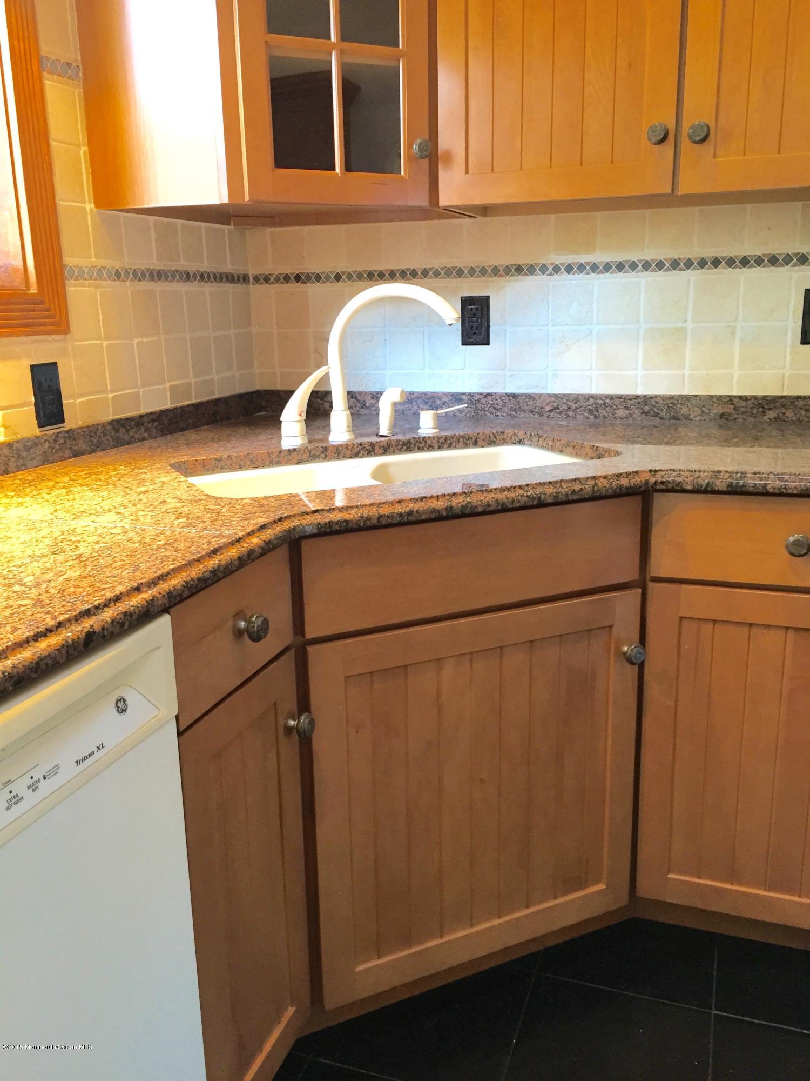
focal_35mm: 29
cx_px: 405
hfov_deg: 48.2
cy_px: 540
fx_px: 905
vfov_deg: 61.7
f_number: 2.2
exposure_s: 1/30
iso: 125
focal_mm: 4.15
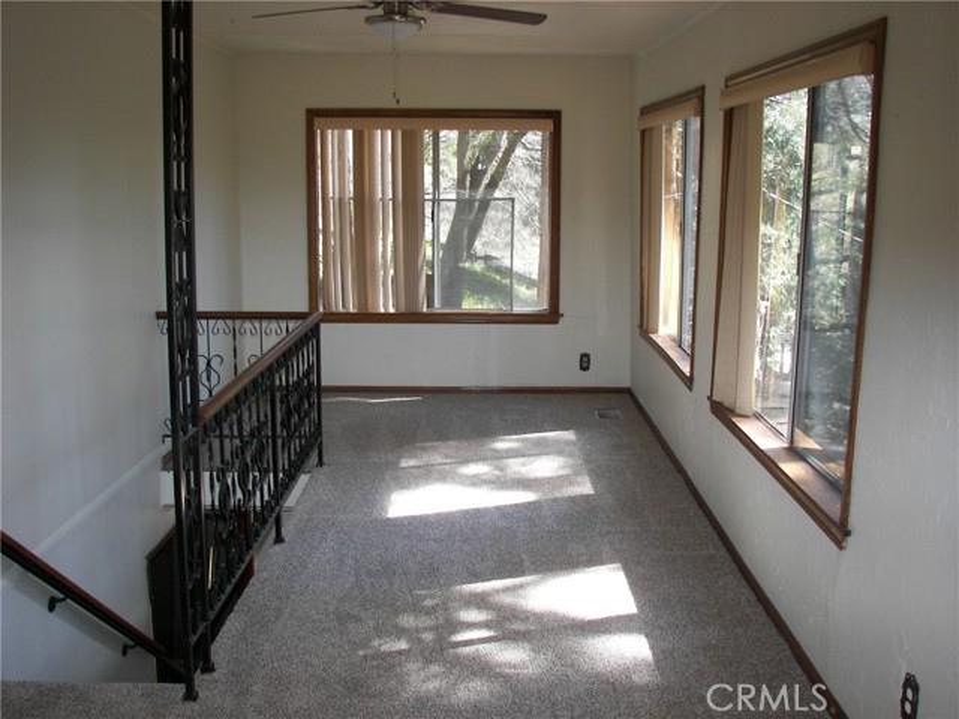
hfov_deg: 51.4
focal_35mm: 36
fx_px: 997
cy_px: 360
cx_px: 480
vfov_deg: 39.7
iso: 50
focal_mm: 6
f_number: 2.8
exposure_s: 1/40
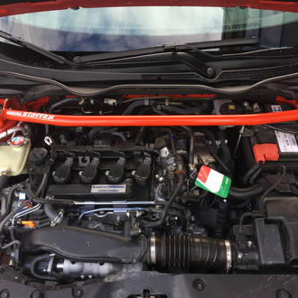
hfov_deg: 47.2
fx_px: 341
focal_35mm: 35
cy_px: 147
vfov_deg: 47.2
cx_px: 158
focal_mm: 4.15
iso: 32
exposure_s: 1/100
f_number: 2.2
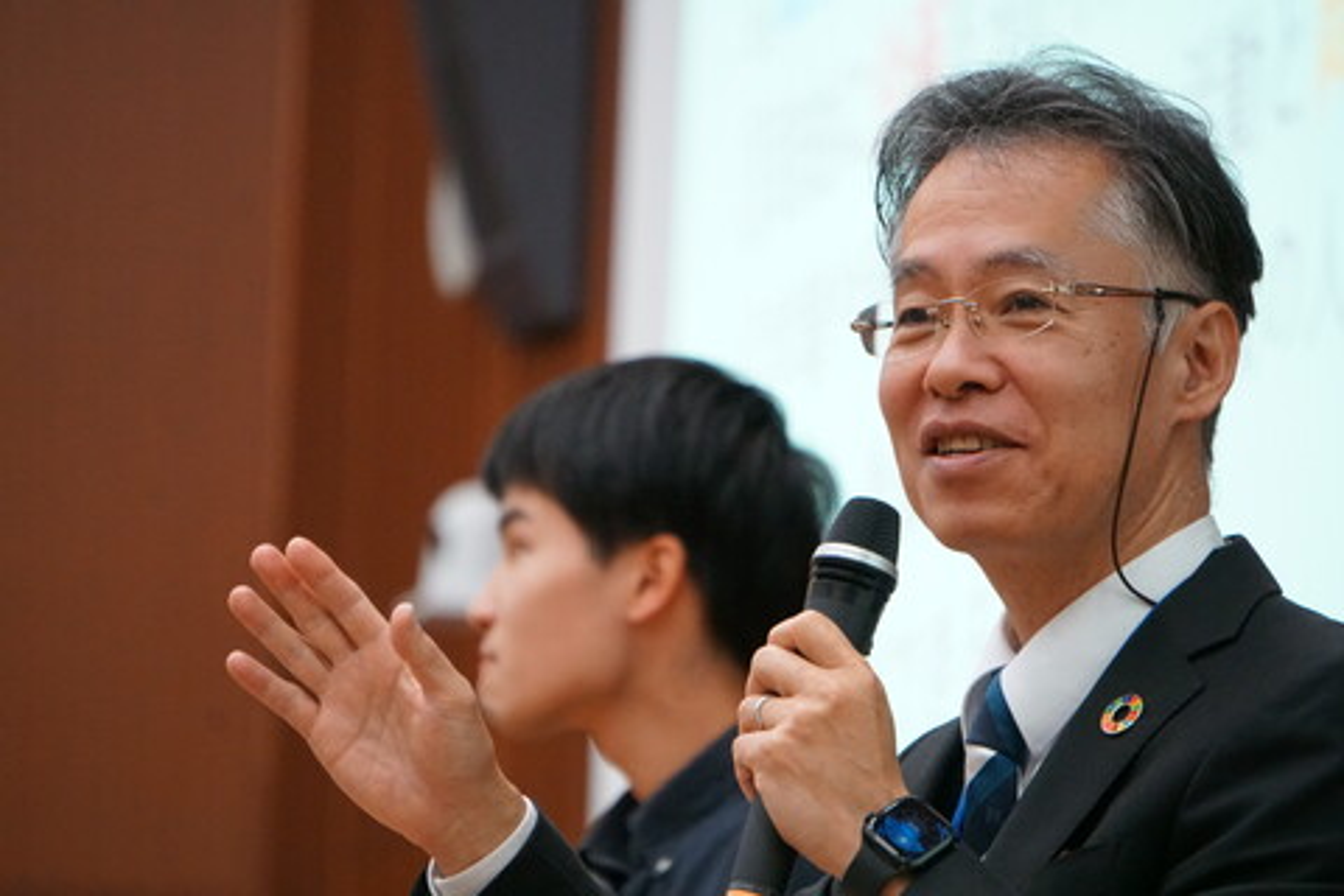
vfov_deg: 4.4
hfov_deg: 6.5
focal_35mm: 315
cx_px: 672
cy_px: 448
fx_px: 11759
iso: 6400
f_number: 6.3
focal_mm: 210
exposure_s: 1/250
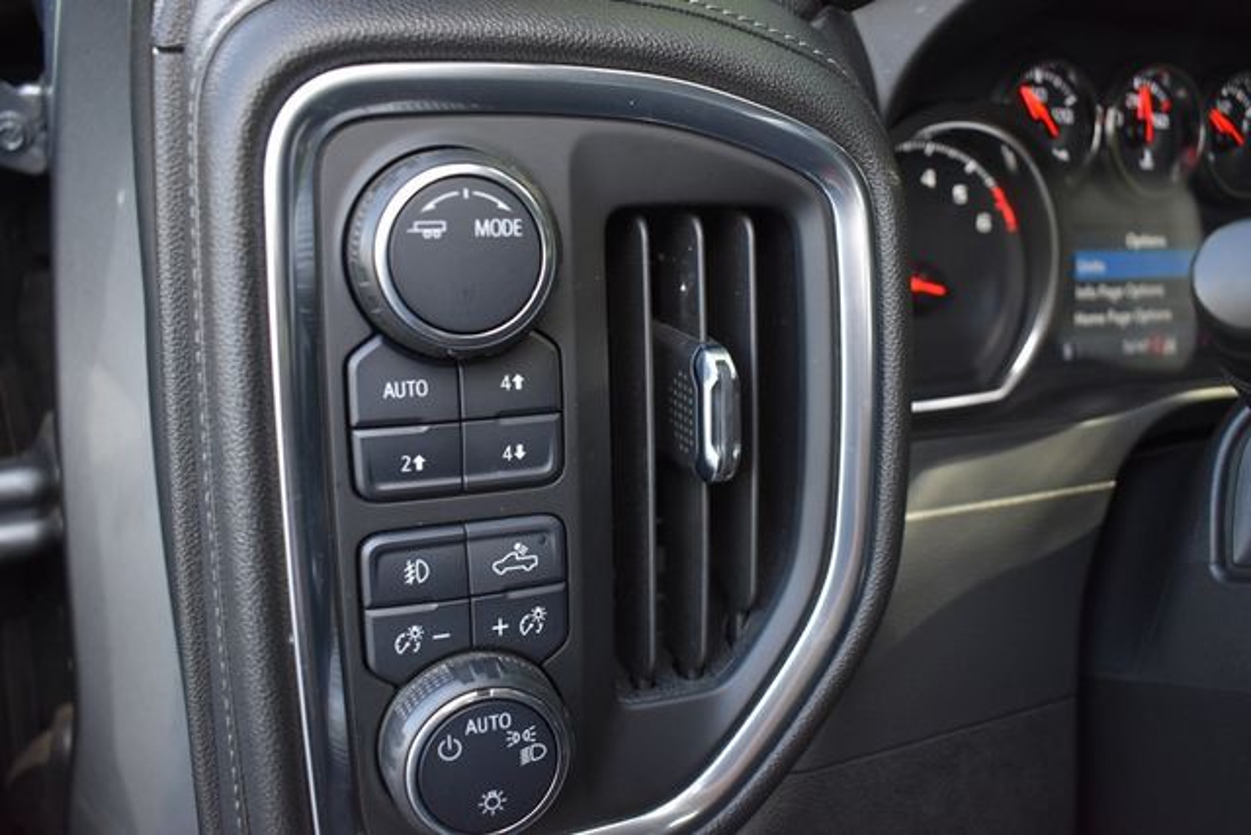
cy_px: 418
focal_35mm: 32
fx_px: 1095
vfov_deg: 41.7
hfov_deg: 59.5
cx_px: 626
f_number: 3.8
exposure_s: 1/200
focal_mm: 21
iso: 800
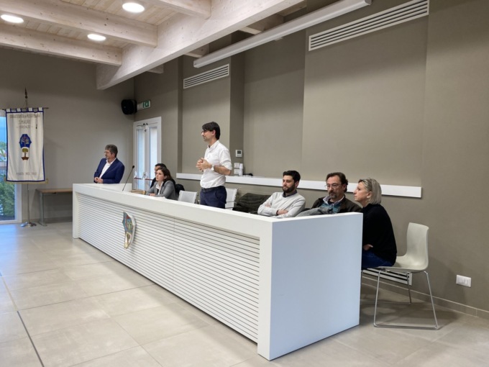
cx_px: 244
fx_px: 367
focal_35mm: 26
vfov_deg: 53.1
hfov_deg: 67.3
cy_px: 184
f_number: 1.8
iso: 100
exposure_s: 1/100
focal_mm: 4.25
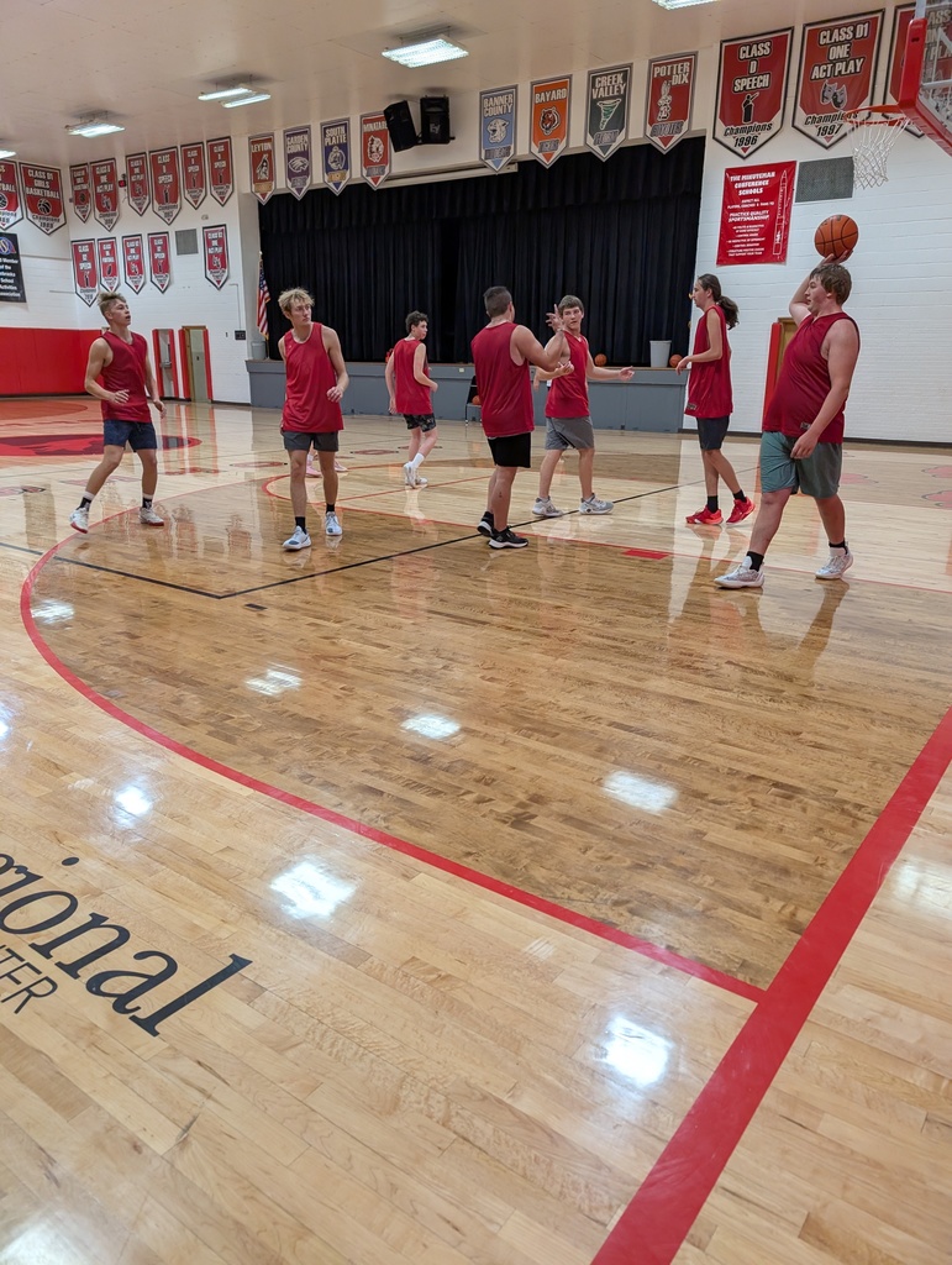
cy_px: 632
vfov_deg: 71.5
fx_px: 878
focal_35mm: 24
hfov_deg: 56.9
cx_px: 476
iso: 154
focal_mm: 6.9
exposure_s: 1/194
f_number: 1.68
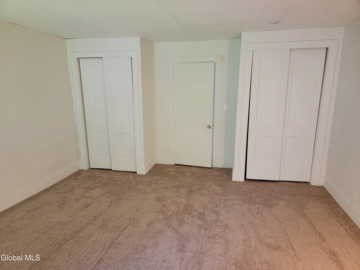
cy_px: 135
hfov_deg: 71.6
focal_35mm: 24
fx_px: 250
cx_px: 180
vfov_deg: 56.8
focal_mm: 6.7
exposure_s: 1/40
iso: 500
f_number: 1.8
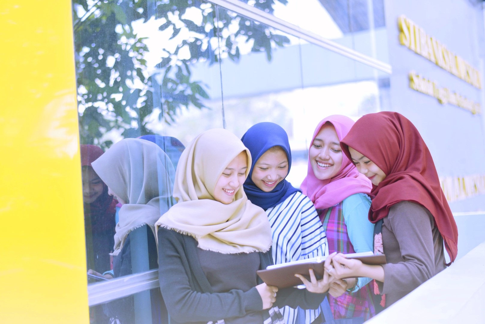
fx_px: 674
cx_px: 242
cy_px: 162
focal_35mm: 50
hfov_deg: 39.6
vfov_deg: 27.0
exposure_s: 1/400
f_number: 2
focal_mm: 50
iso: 200
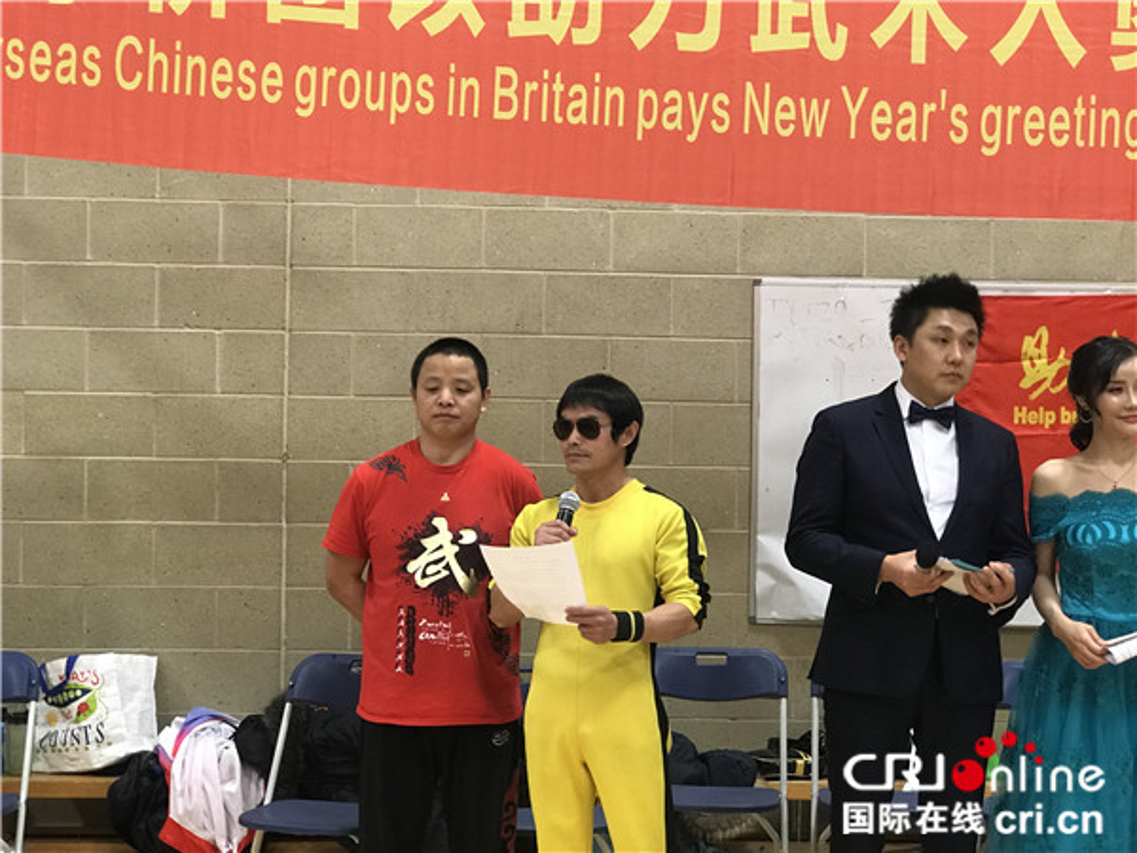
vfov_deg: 25.7
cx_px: 568
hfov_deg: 33.8
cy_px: 426
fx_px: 1872
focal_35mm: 57
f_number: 2.8
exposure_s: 1/50
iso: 250
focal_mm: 6.6
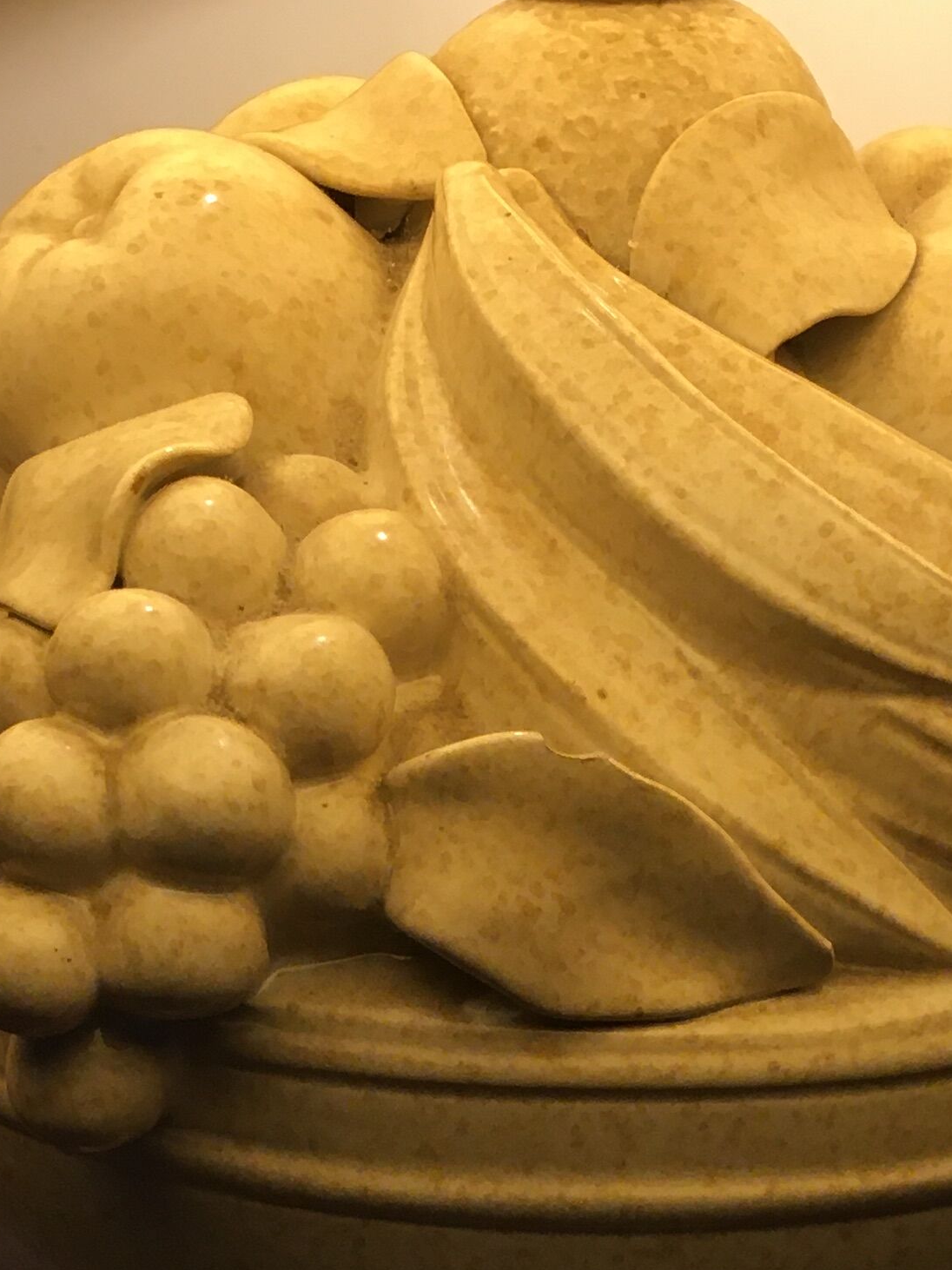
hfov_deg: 18.4
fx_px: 2934
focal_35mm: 80
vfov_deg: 23.4
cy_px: 1265
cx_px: 635
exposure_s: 1/33
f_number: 2.2
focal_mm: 4.15
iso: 50
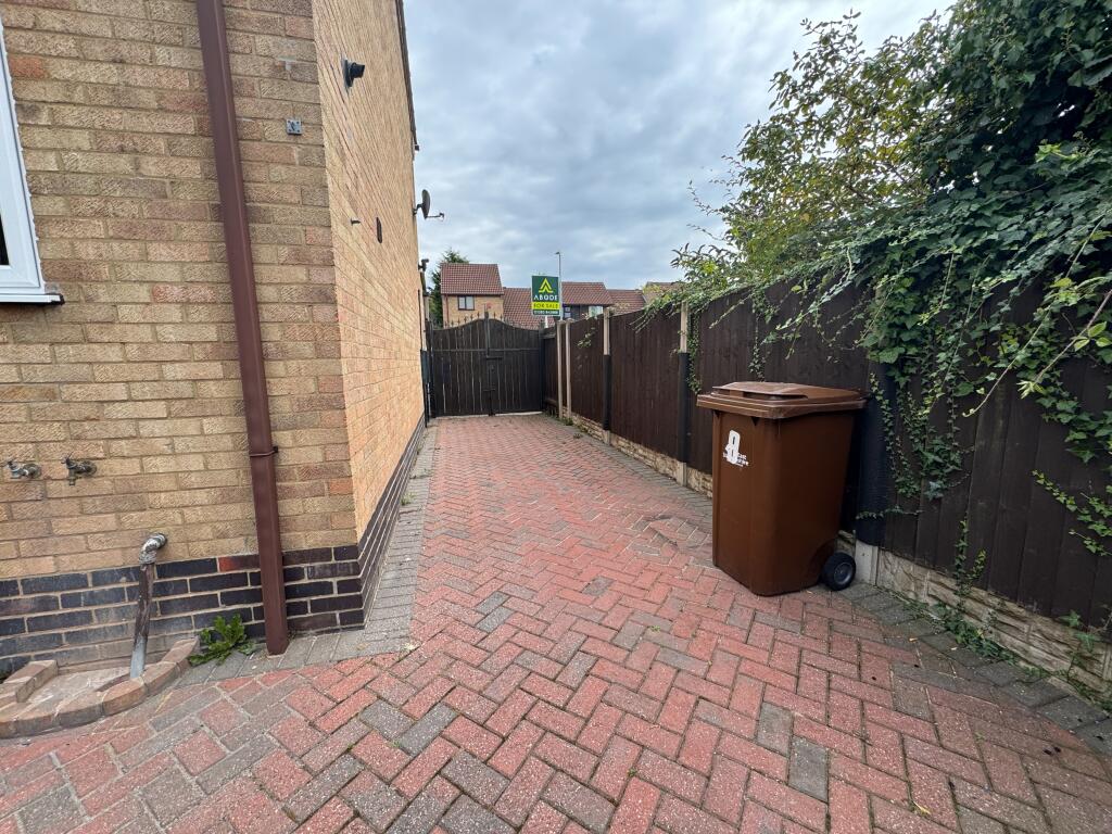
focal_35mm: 14
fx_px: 450
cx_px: 556
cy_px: 417
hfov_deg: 102.1
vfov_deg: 85.7
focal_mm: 2.22
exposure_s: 1/669
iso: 50
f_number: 2.2
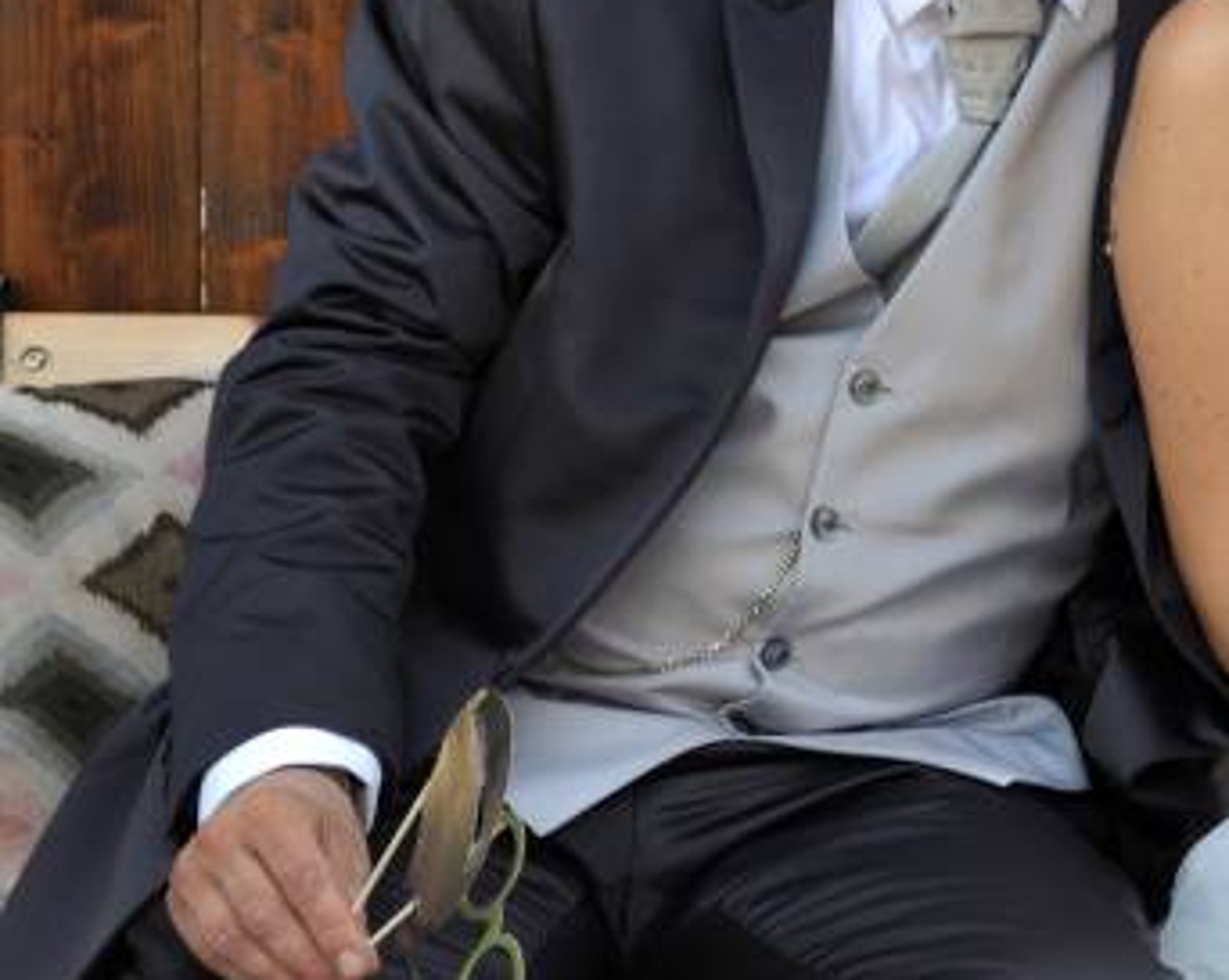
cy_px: 226
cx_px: 1322
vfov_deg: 7.0
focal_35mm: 219
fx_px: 7959
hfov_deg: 8.8
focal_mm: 52
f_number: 6.3
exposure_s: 1/160
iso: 400
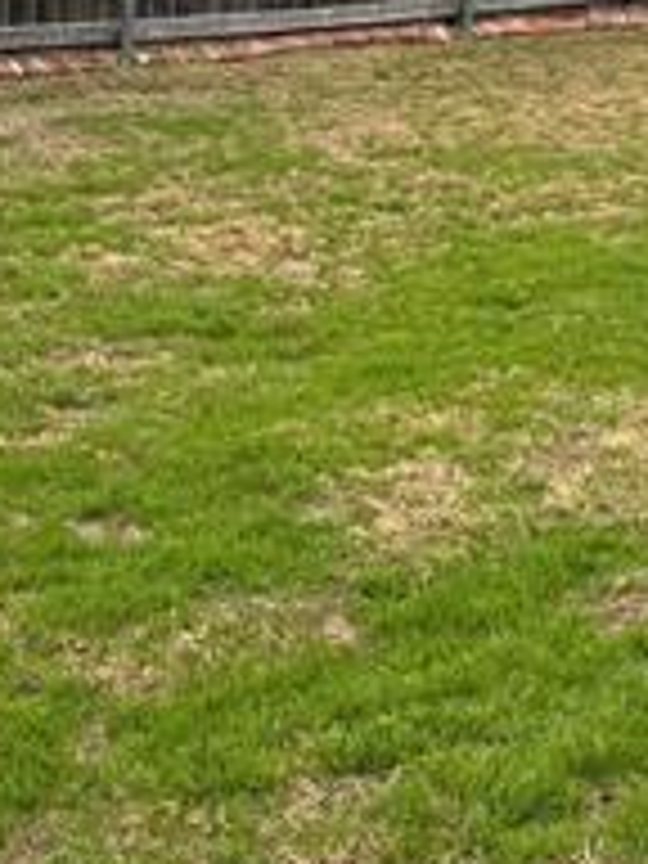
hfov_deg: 15.3
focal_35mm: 96
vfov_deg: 20.4
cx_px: 549
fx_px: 2396
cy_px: 279
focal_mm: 6.76
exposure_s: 1/840
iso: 80
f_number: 1.78
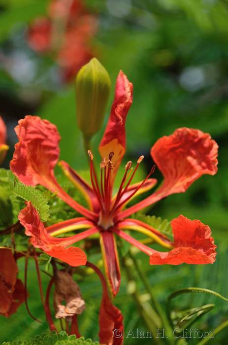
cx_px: 114
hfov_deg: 12.1
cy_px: 172
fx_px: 1075
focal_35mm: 112
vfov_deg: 18.2
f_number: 5
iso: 100
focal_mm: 75
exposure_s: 1/400
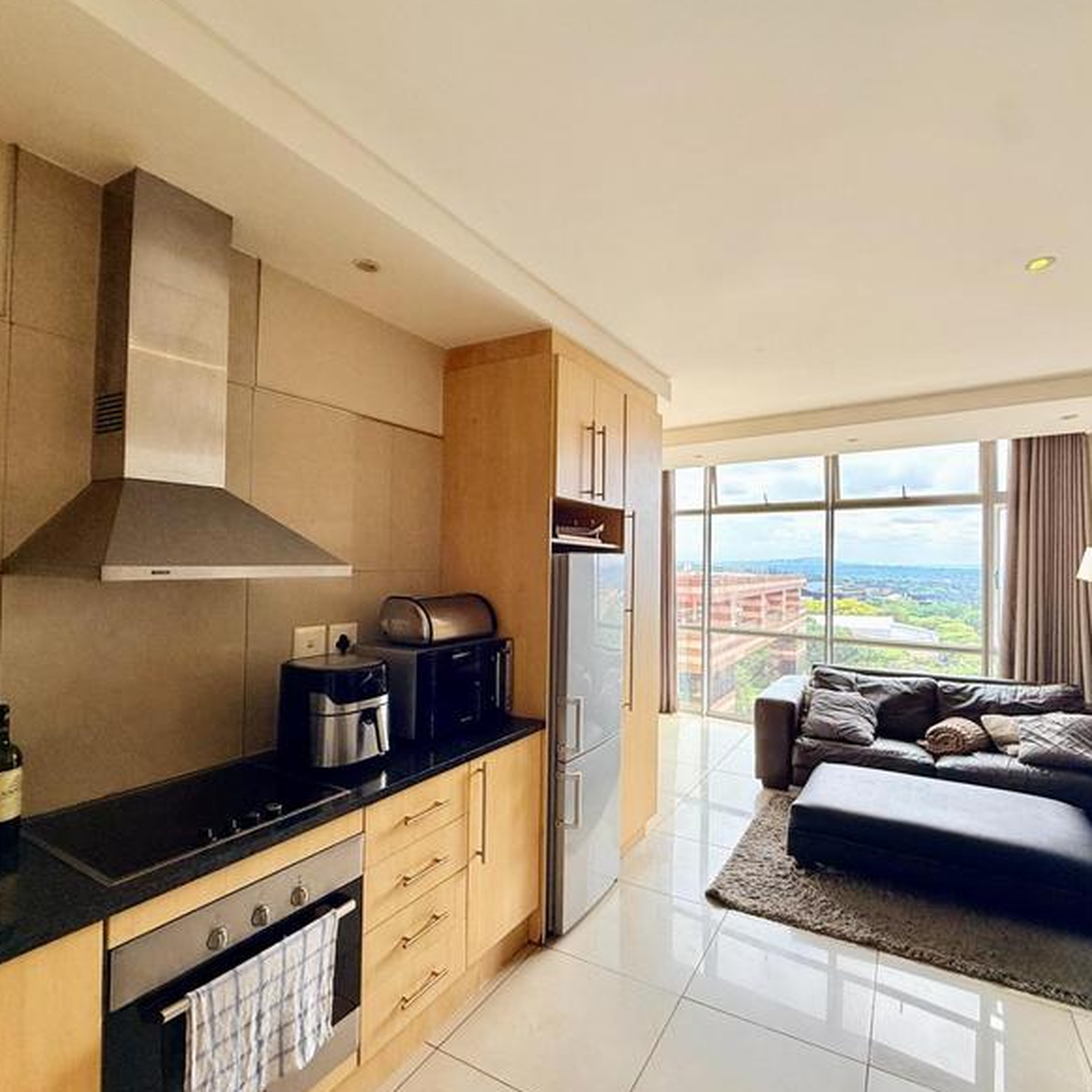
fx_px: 607
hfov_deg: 83.8
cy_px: 552
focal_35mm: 17
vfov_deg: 84.0
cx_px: 587
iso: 50
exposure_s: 1/122
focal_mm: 2.22
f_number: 2.2
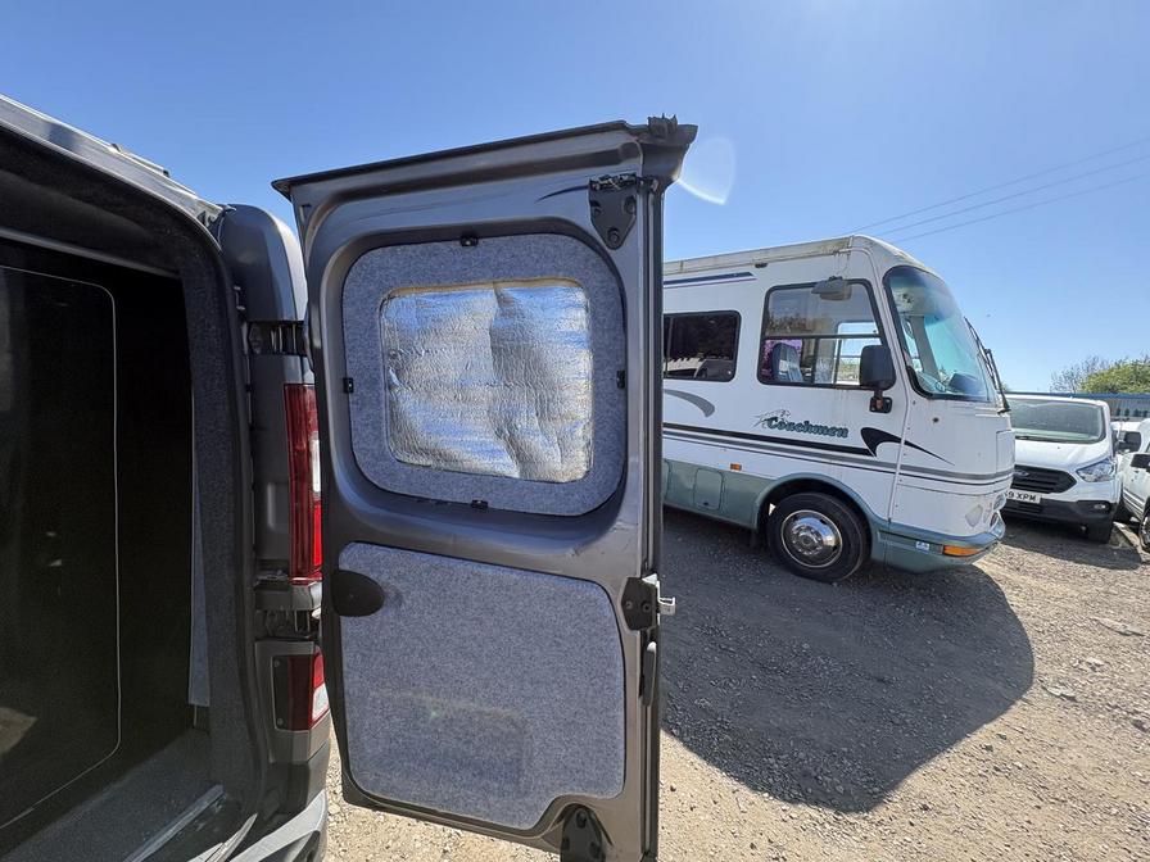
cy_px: 431
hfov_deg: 102.1
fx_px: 465
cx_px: 575
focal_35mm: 14
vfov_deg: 85.7
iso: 64
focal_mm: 2.22
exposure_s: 1/578
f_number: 2.2
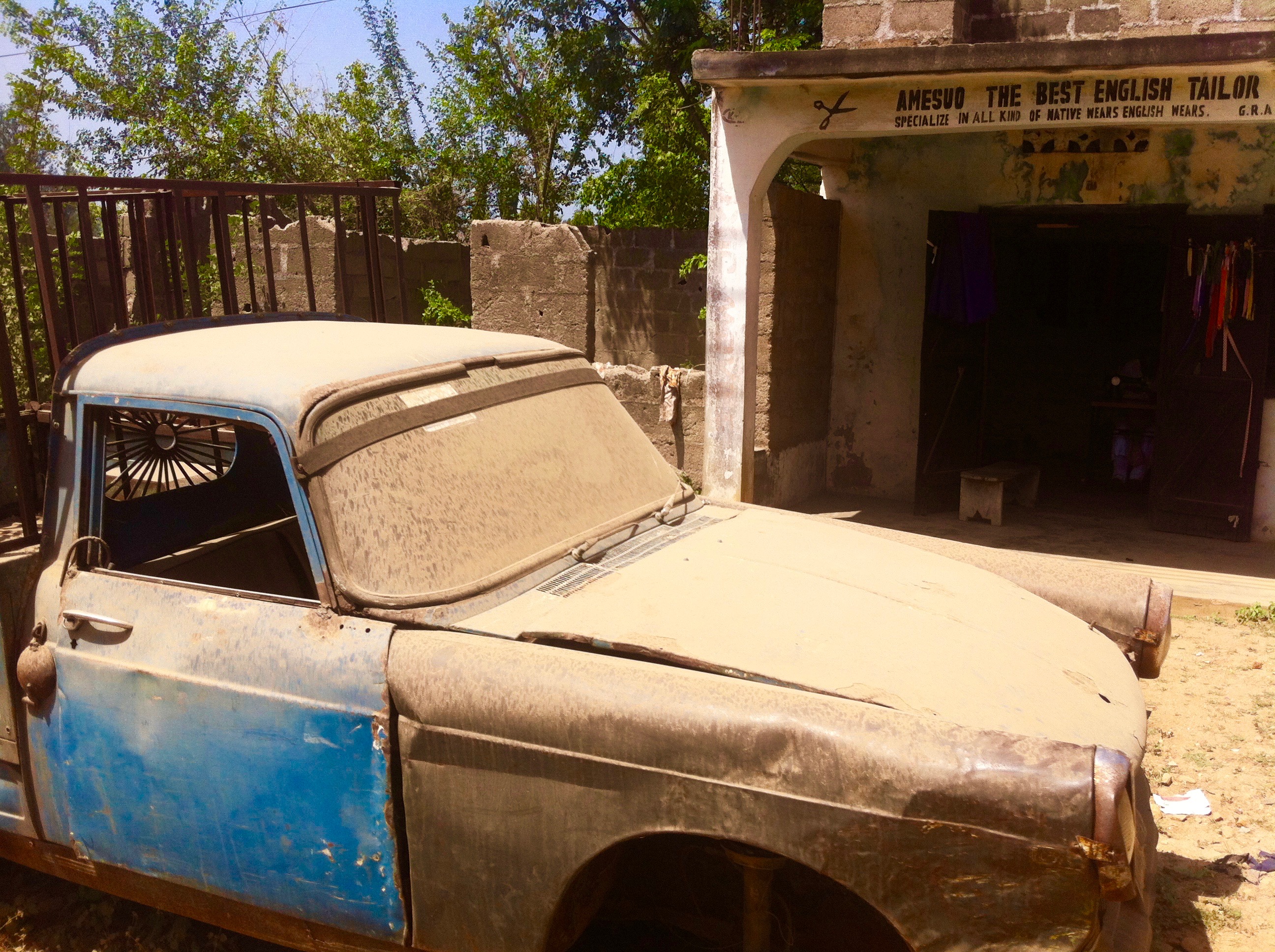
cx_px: 638
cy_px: 476
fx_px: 1287
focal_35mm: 35
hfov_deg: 52.7
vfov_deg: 40.6
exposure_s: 1/1117
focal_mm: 3.85
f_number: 2.8
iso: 80
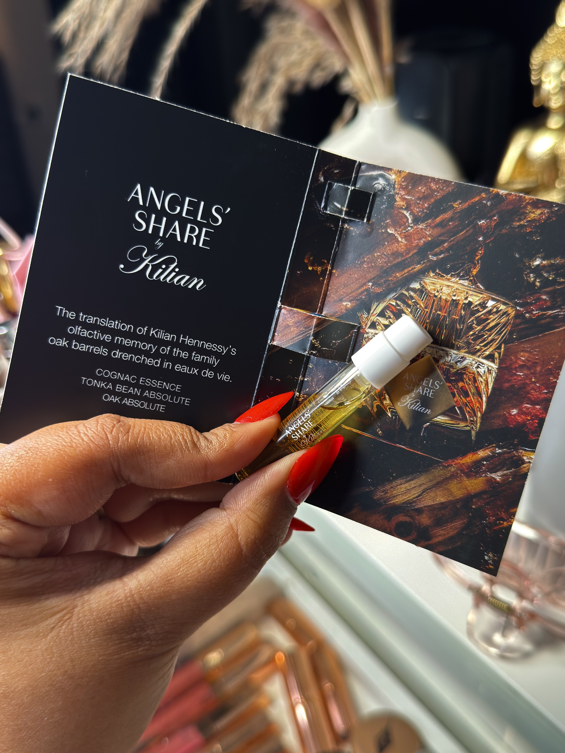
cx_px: 282
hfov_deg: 40.7
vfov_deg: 52.6
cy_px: 376
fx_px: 762
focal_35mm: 35
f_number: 1.78
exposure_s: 1/60
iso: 200
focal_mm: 6.76
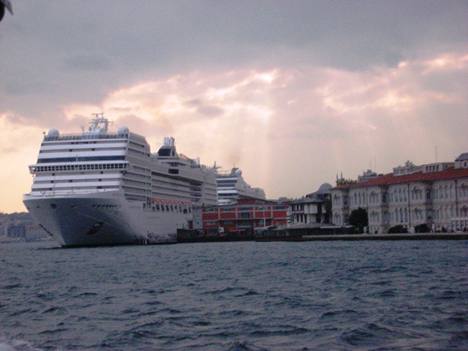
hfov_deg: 18.7
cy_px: 176
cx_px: 234
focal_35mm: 105
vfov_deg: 14.1
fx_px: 1420
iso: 400
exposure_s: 1/78.3
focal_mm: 17.4
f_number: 15.1
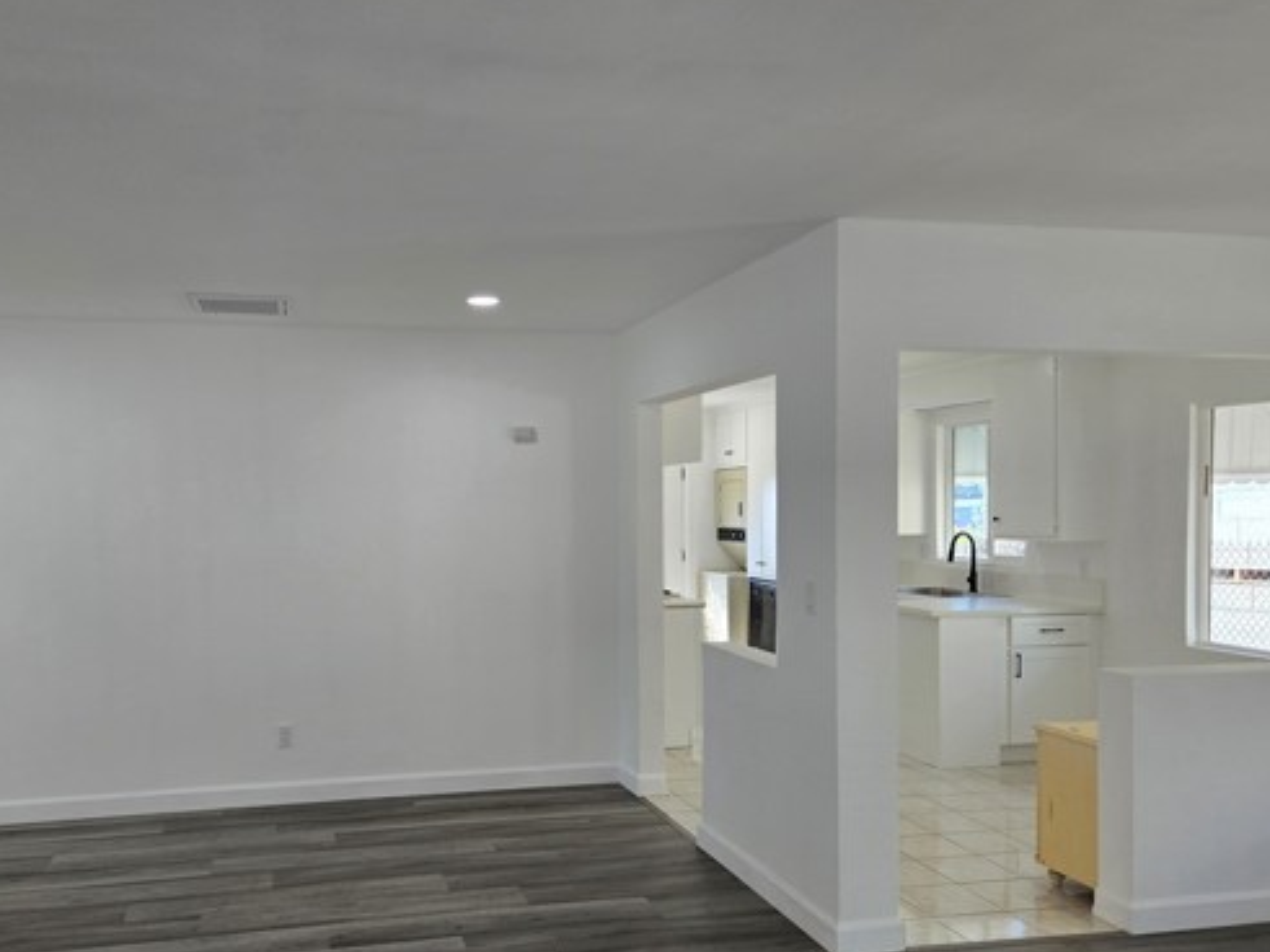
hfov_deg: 59.6
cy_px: 543
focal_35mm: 30
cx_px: 528
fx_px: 1100
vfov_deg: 46.6
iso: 40
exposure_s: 1/120
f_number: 1.8
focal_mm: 5.4
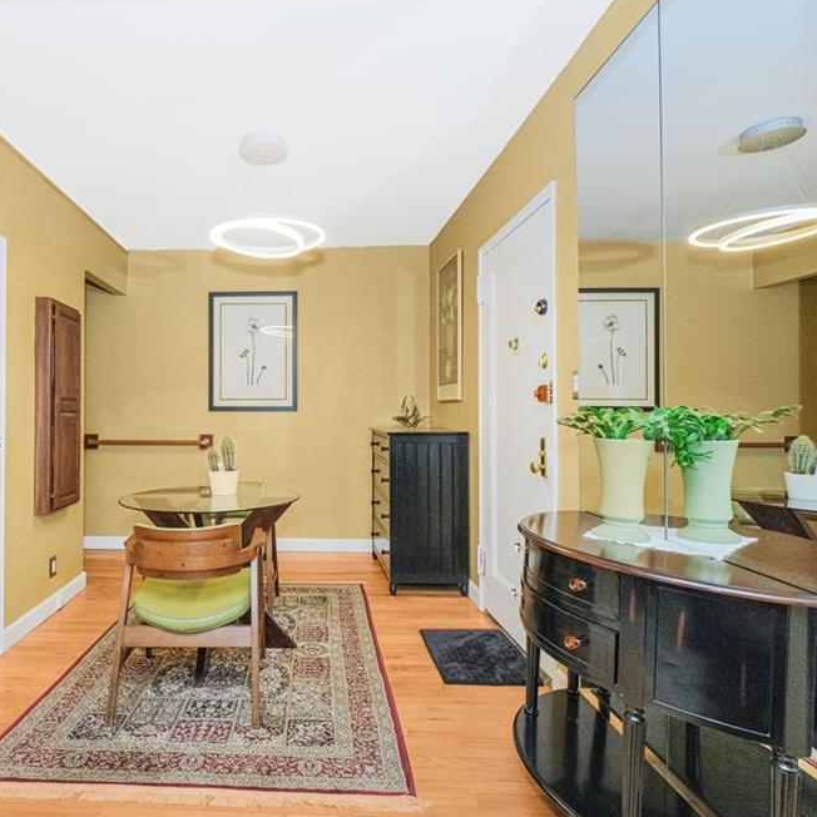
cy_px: 412
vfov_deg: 74.8
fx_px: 534
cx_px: 277
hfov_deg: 72.7
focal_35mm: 20
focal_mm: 10
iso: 2000
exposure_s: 1/80
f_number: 7.1
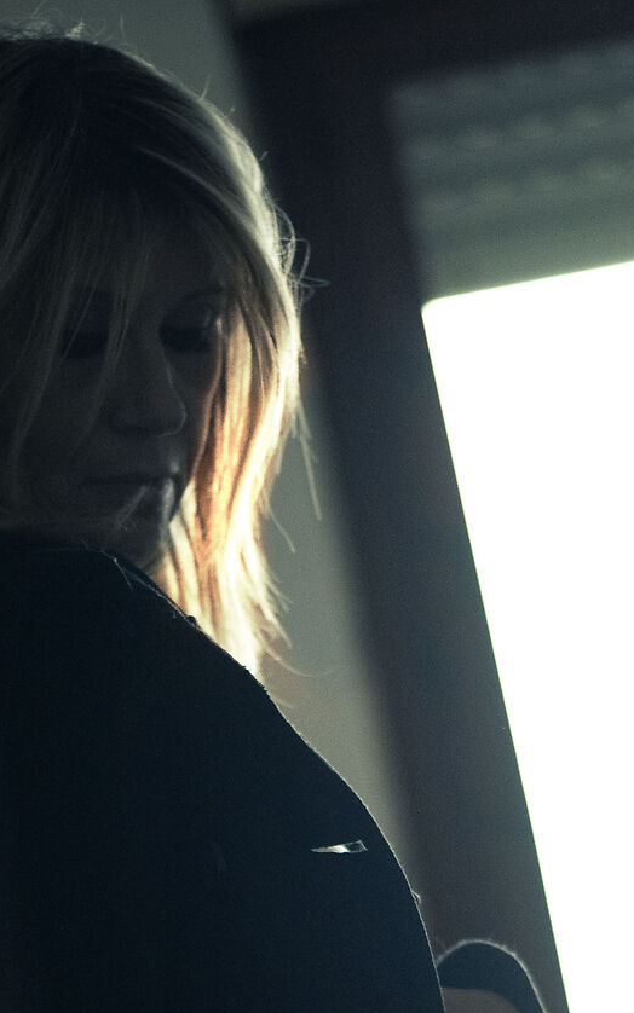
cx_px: 264
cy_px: 1258
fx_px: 4035
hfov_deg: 9.0
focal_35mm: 146
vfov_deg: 13.9
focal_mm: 50
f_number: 2
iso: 1600
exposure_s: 1/60
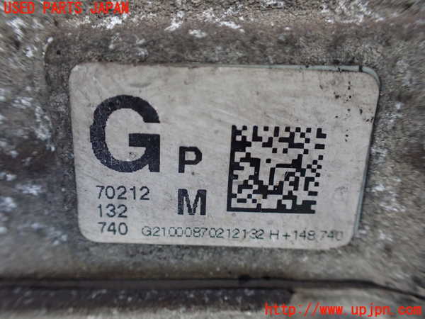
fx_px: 368
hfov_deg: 60.0
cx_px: 212
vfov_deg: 46.8
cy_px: 160
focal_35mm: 30
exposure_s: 1/50
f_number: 2.3
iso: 800
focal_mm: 5.4
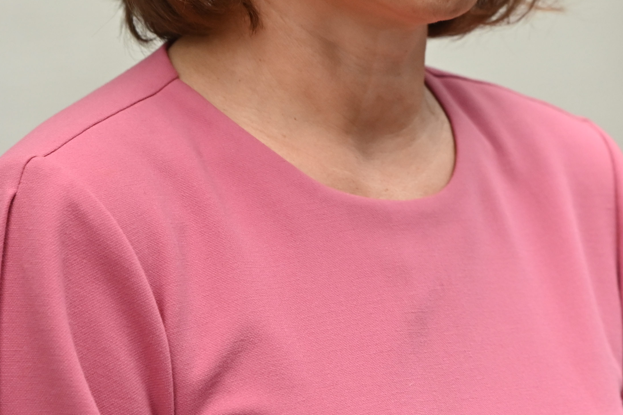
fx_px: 6243
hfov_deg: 5.7
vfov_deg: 3.8
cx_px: 706
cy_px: -140
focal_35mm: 361
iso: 1250
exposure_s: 1/200
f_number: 4
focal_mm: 130
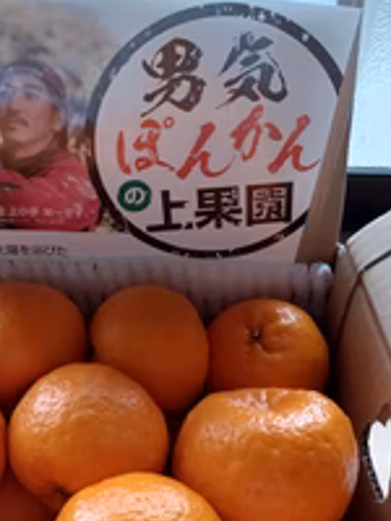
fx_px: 753
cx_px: 115
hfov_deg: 28.8
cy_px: 419
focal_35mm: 50
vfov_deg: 36.8
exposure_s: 1/60
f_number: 1.8
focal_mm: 4.6
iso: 160
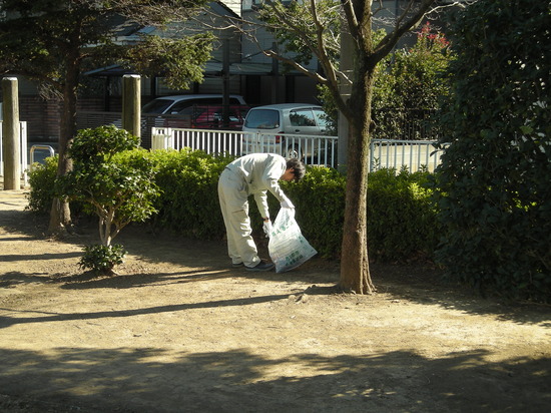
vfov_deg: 22.6
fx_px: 1034
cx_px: 276
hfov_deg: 29.8
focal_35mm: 65
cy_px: 206
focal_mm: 10.8
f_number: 3.9
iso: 50
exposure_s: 1/140
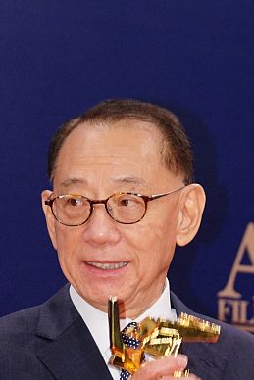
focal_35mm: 396
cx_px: 123
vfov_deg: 5.2
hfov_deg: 3.5
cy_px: 468
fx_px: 4187
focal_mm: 150
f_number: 6.3
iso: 2000
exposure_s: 1/160
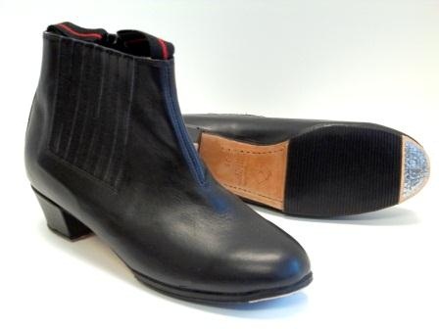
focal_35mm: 63
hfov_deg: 30.7
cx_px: 220
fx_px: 799
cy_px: 164
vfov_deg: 23.3
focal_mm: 11.3
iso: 160
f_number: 4
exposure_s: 1/40
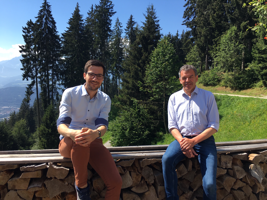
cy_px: 100
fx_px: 224
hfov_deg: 61.7
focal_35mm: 29
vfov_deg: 48.2
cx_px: 134
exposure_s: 1/874
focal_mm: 4.15
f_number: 2.2
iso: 25
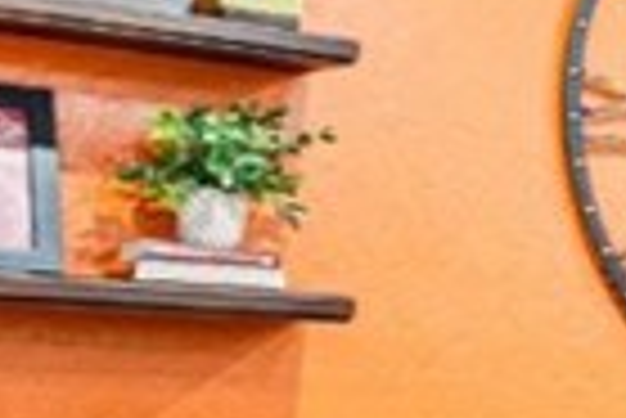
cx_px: 1707
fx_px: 2054
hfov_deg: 12.0
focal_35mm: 118
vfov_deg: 11.4
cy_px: 537
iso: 800
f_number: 11
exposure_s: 3.2
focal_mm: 16
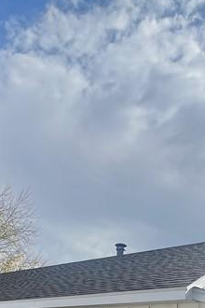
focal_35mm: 42
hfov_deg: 31.8
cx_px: 88
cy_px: 334
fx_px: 359
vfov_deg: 38.8
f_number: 1.8
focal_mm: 1.57
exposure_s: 1/1357
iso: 32
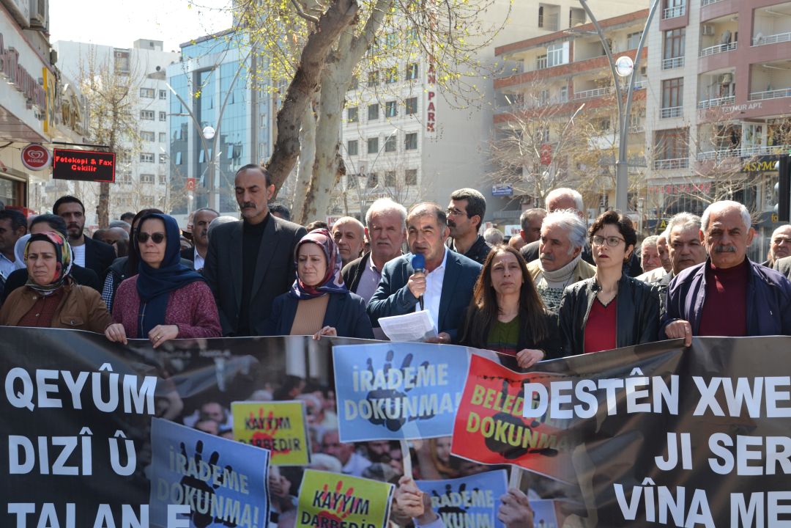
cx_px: 396
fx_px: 1153
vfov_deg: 25.8
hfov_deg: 37.9
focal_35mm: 52
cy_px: 264
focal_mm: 35
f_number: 5.6
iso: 160
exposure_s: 1/125
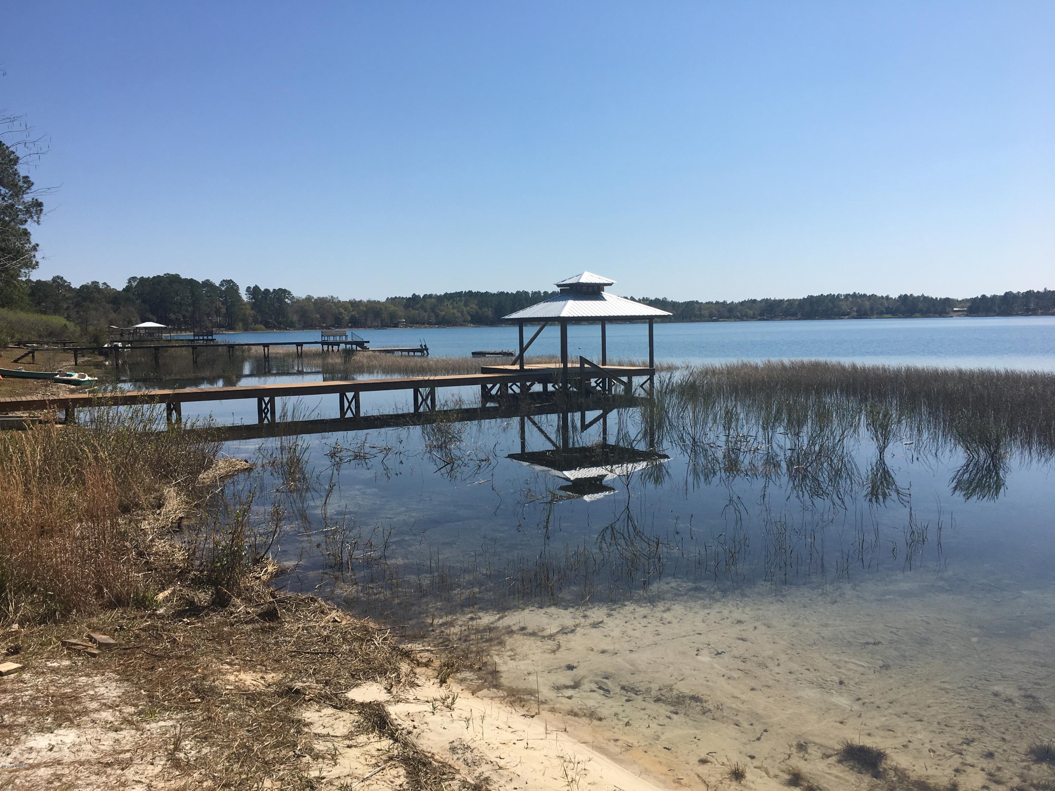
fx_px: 884
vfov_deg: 48.2
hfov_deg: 61.7
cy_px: 396
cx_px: 528
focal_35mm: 29
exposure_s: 1/2331
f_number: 2.2
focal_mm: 4.15
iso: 25
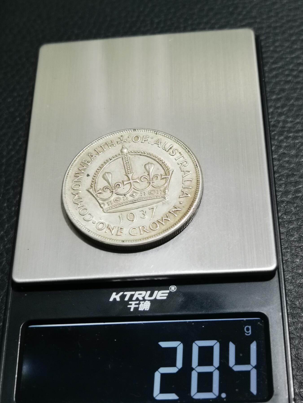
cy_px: 202
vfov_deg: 34.9
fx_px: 642
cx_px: 152
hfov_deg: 26.6
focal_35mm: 55
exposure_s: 1/100
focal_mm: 6.67
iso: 160
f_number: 1.9
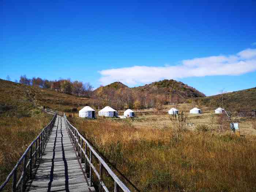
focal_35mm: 27
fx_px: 200
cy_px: 96
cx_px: 128
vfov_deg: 51.4
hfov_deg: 65.3
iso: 50
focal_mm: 5.58
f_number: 1.8
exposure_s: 1/2000
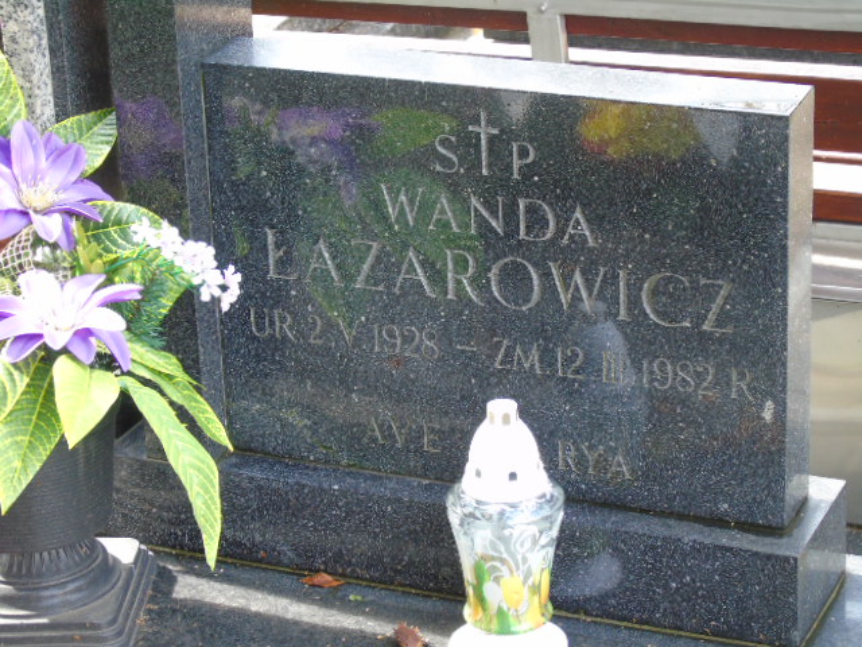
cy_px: 324
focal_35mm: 108
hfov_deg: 18.2
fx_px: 2689
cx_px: 431
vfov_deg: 13.7
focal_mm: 19
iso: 250
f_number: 4.4
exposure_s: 1/60
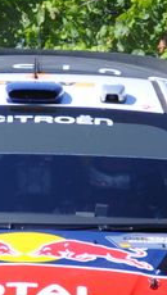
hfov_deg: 1.1
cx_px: -181
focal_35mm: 1145
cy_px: 190
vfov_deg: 1.9
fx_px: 8978
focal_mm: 105
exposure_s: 1/500
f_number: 5.6
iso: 200
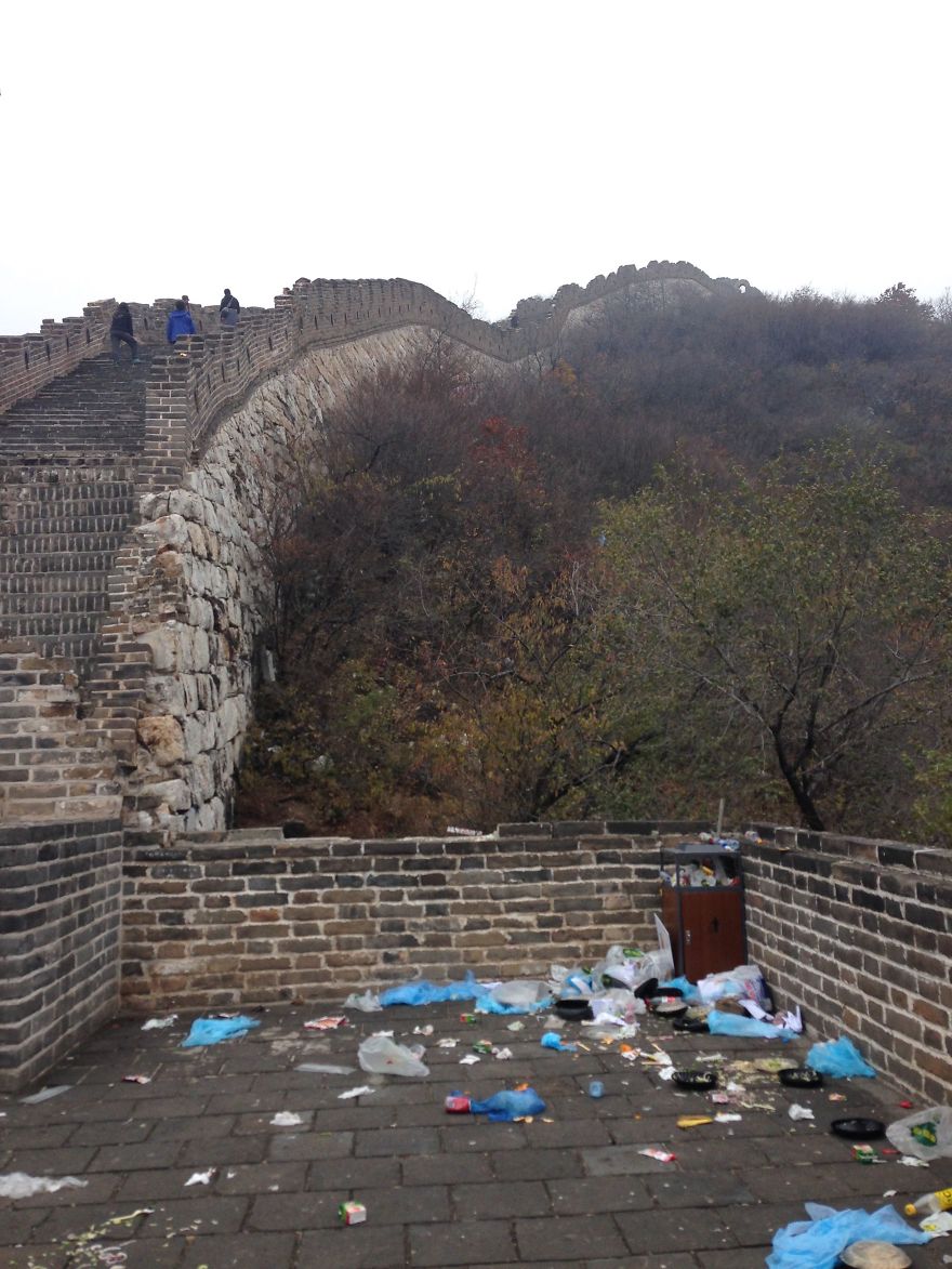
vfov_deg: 55.3
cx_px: 476
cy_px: 634
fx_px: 1210
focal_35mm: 33
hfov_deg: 43.0
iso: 50
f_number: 2.4
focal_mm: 4.12
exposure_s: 1/695
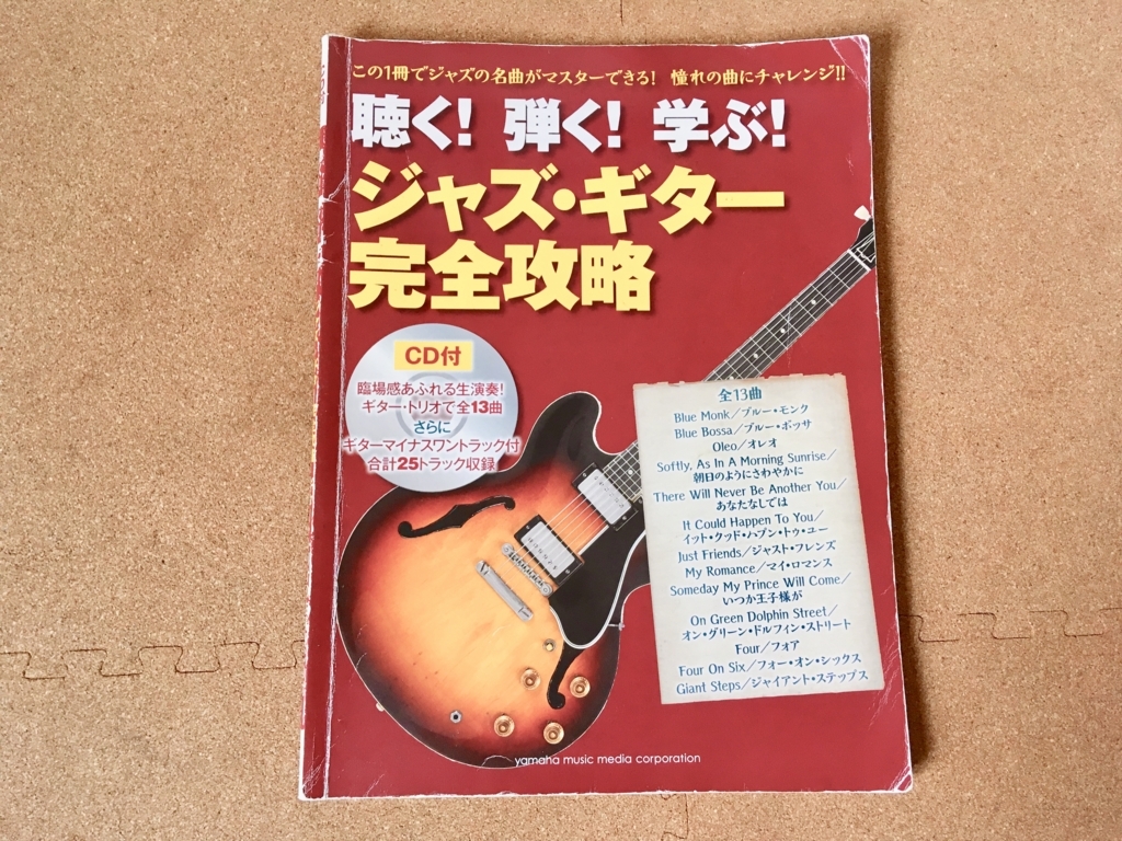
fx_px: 940
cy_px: 420
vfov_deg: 48.2
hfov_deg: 61.7
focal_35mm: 29
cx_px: 561
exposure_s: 1/30
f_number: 2.2
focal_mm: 4.15
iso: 32
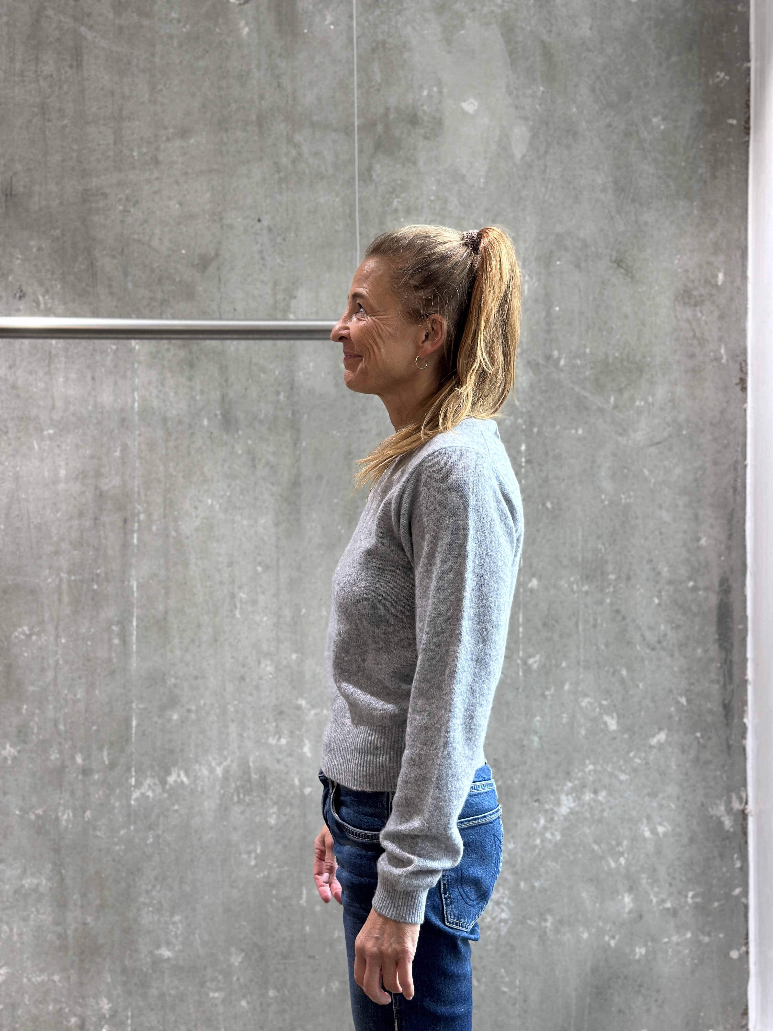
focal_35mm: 48
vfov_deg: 39.7
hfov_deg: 30.3
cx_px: 386
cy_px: 516
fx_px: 1429
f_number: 1.78
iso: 125
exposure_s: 1/100
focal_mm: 6.86
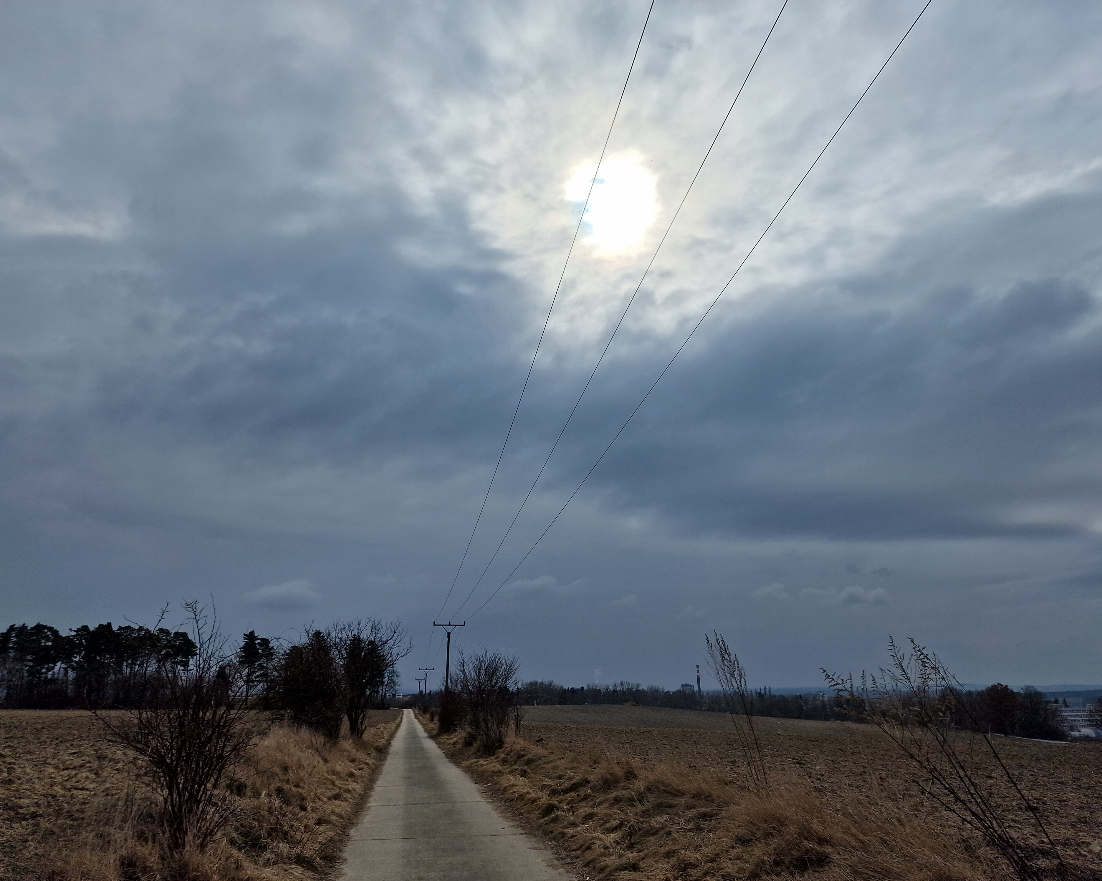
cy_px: 440
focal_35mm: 24
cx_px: 551
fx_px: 783
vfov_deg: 58.8
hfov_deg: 70.3
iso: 50
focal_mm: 6.4
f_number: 1.8
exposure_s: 1/9056
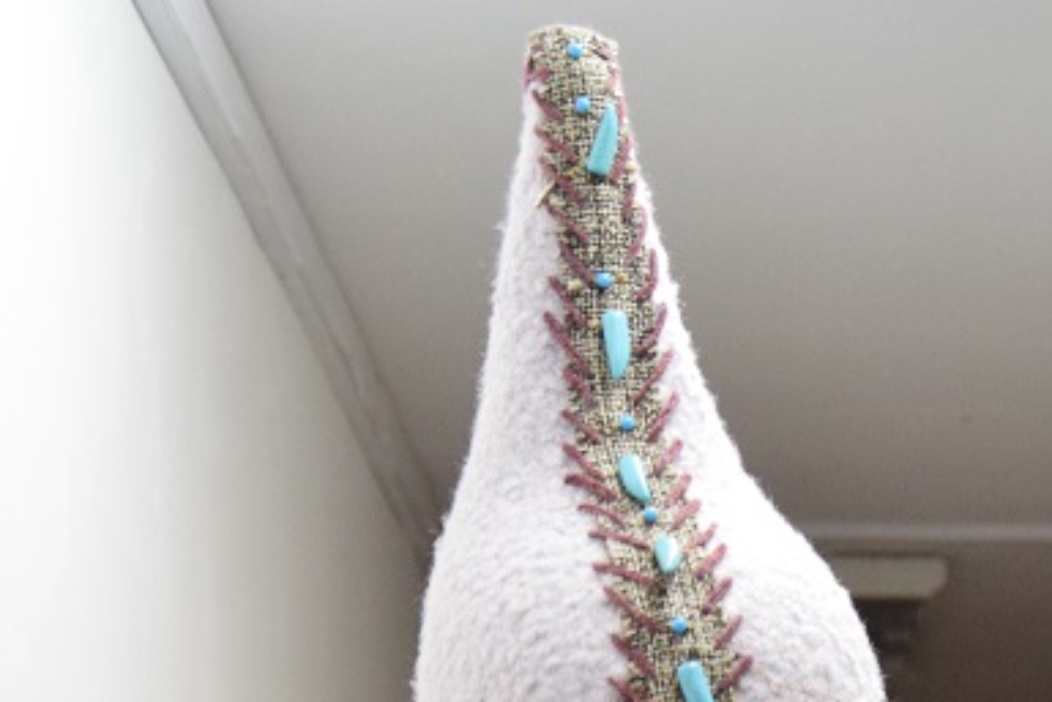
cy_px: 781
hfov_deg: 13.8
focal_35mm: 148
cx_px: 831
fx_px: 4326
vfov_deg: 9.2
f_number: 4.5
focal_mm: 38
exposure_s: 1/60
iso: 2000
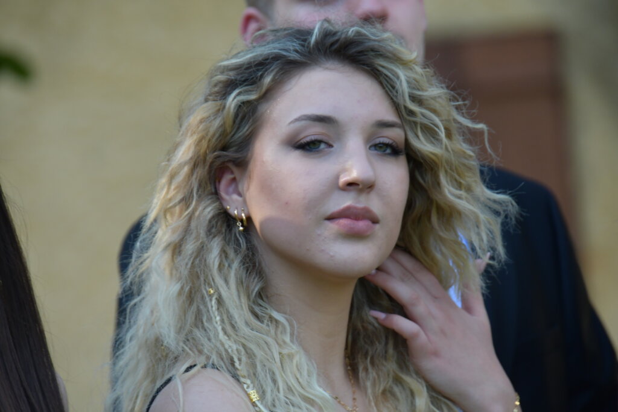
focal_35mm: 330
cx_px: 309
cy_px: 206
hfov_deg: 6.2
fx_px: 5665
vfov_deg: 4.2
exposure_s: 1/500
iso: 560
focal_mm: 220
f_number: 5.6
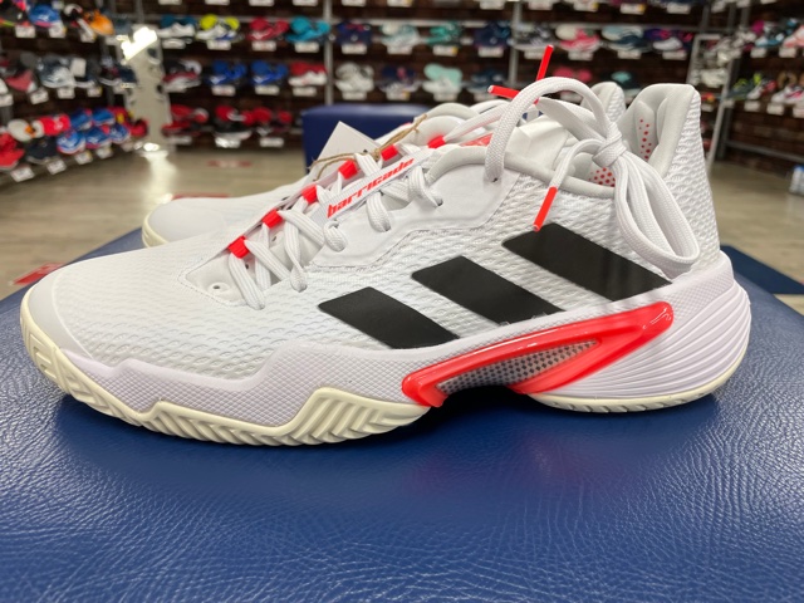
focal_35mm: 26
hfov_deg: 67.3
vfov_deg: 53.1
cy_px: 302
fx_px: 604
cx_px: 402
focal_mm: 4.2
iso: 80
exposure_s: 1/120
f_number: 1.6
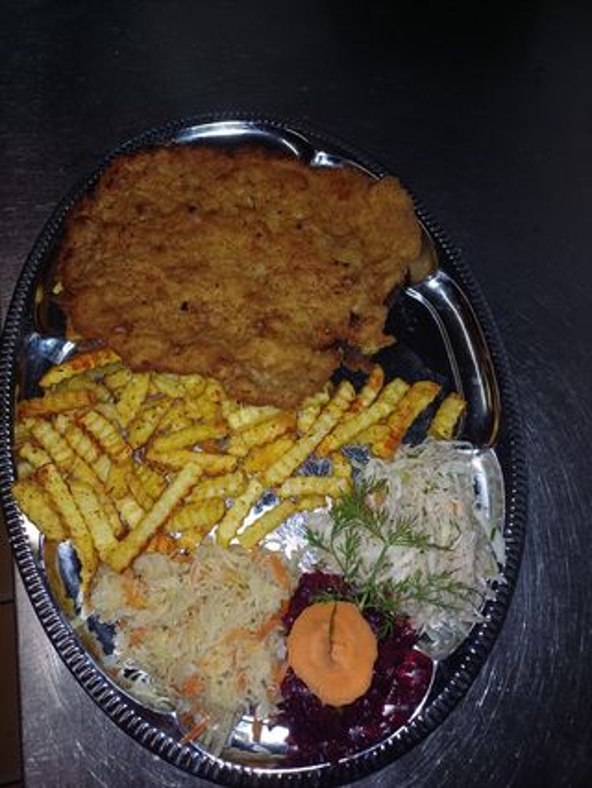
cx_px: 296
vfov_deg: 69.4
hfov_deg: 54.9
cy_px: 394
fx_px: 569
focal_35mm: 25
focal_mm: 4.65
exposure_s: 1/50
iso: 50
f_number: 1.8
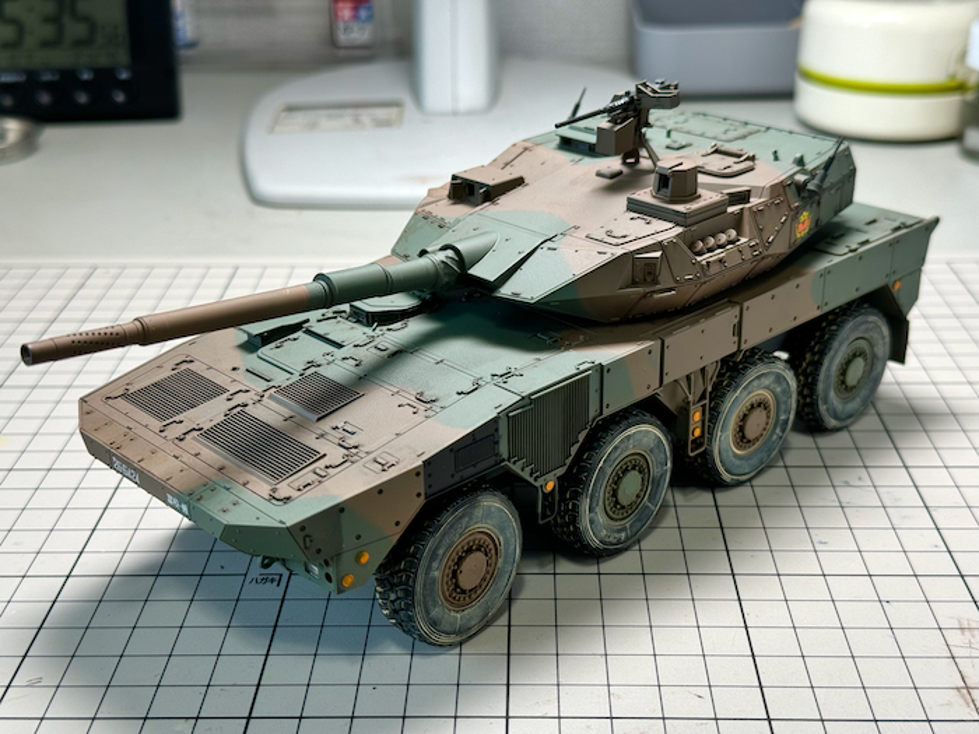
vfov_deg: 30.3
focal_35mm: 48
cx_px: 490
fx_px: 1358
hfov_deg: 39.7
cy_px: 367
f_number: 1.78
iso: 50
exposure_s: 1/100
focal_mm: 6.76
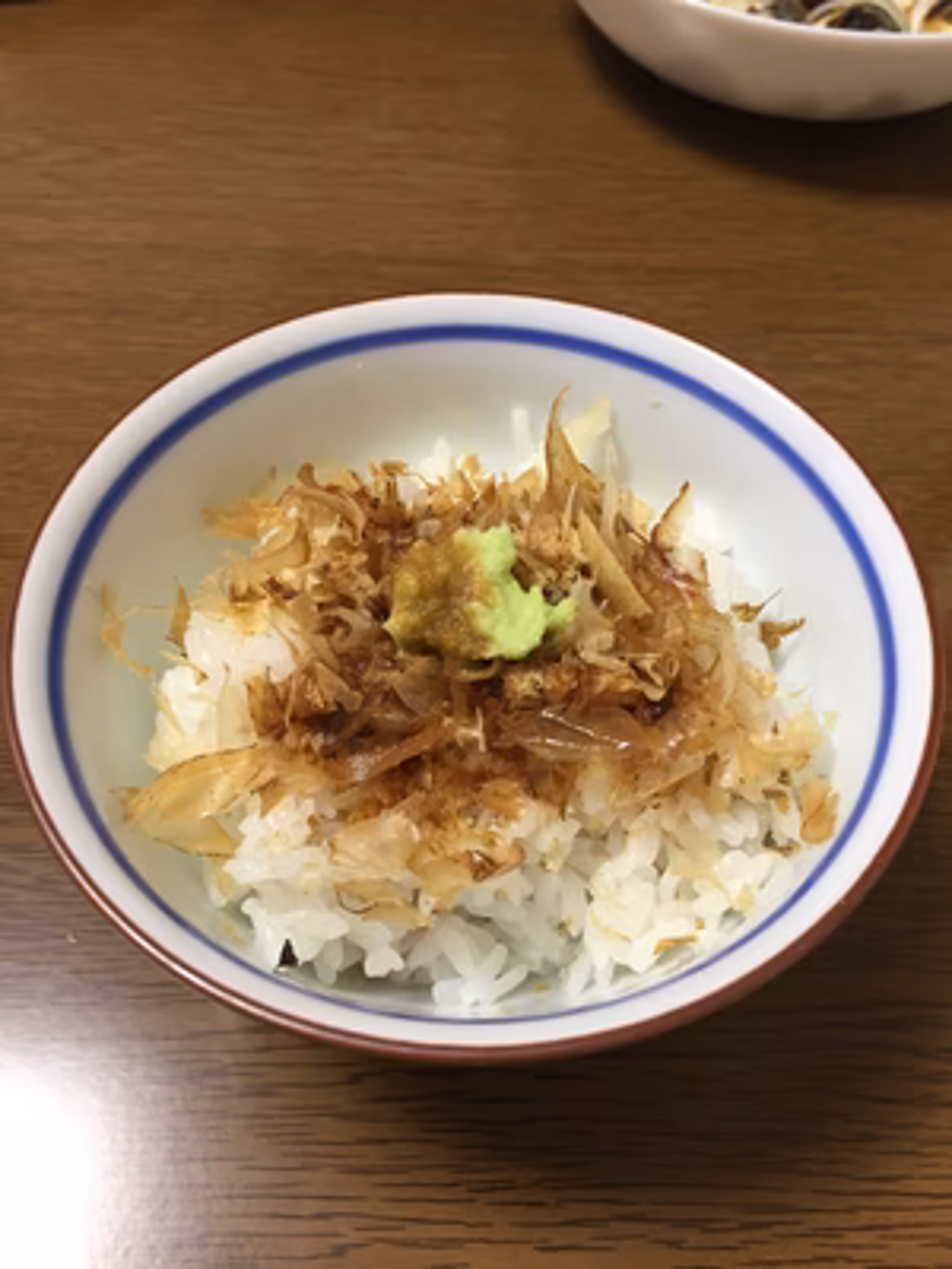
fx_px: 1063
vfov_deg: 61.7
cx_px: 476
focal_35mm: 29
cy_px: 634
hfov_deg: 48.2
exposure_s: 1/30
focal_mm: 4.15
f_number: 2.2
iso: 80
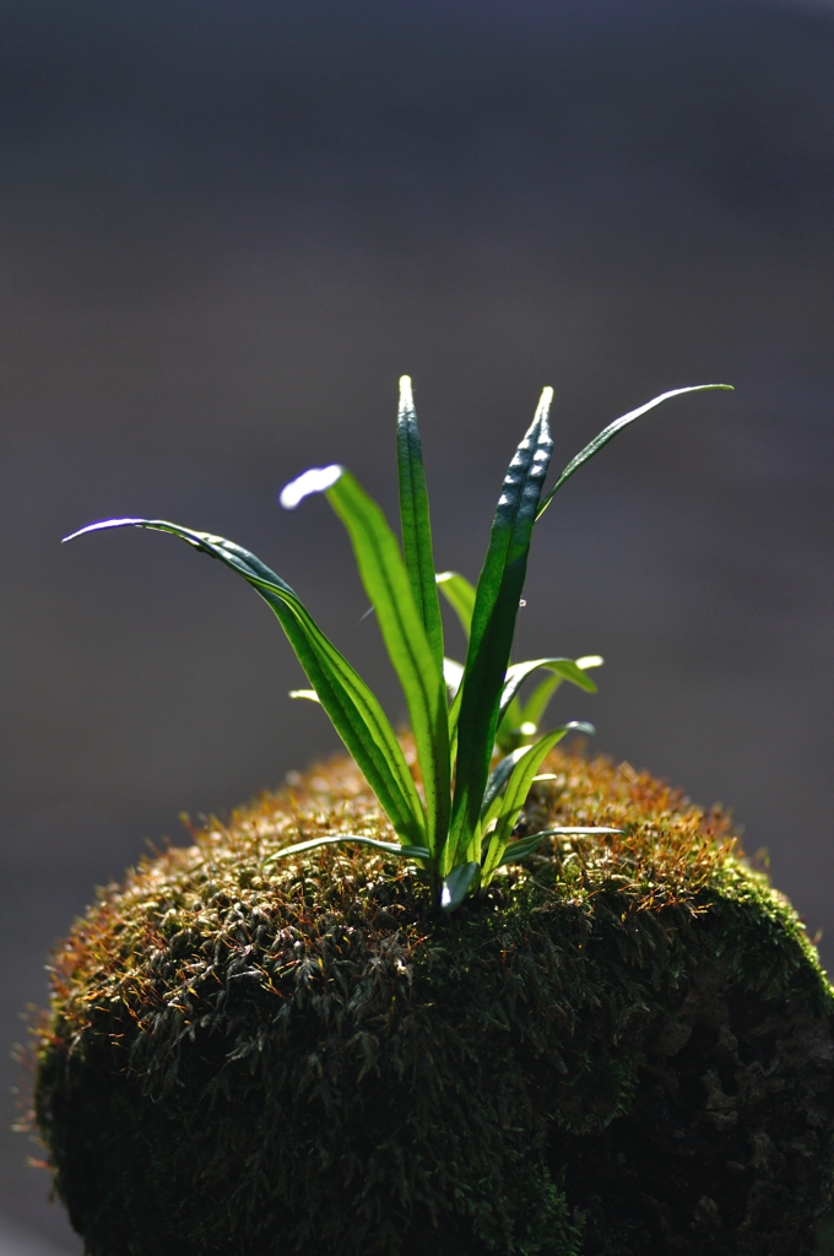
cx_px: 417
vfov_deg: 13.1
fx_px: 5488
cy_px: 628
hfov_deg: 8.7
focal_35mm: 158
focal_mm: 105
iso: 200
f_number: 2.8
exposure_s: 1/1000
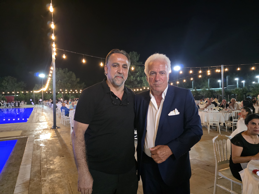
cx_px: 130
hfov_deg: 73.9
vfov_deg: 58.9
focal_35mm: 23
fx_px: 172
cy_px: 97
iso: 2500
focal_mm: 6.3
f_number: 1.7
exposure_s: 1/100
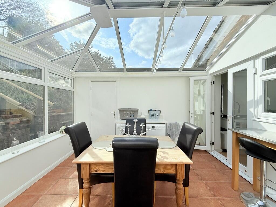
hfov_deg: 102.1
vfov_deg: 85.7
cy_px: 104
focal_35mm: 14
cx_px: 138
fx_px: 112
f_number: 2.2
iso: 50
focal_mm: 2.22
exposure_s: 1/1105
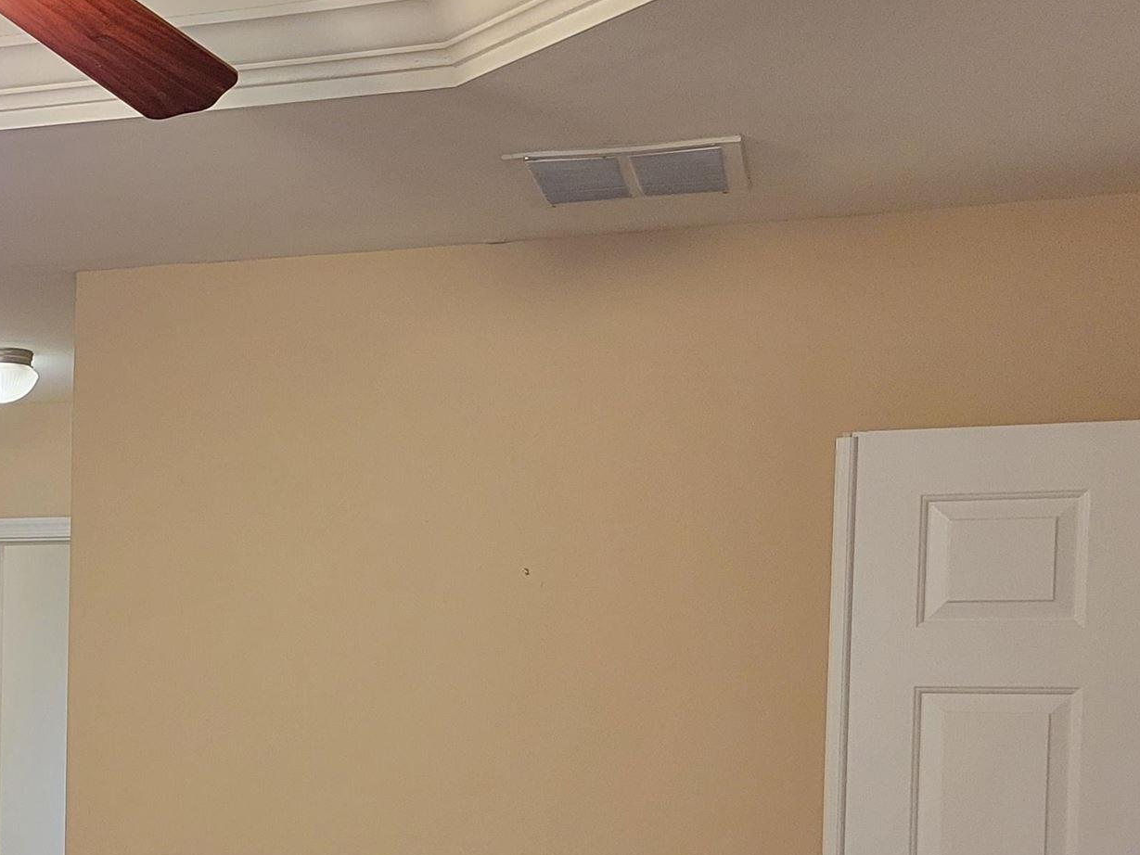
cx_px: -54
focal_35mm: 65
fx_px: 2141
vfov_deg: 21.9
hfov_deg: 27.7
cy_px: 823
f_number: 1.8
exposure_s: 1/120
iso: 320
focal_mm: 5.4
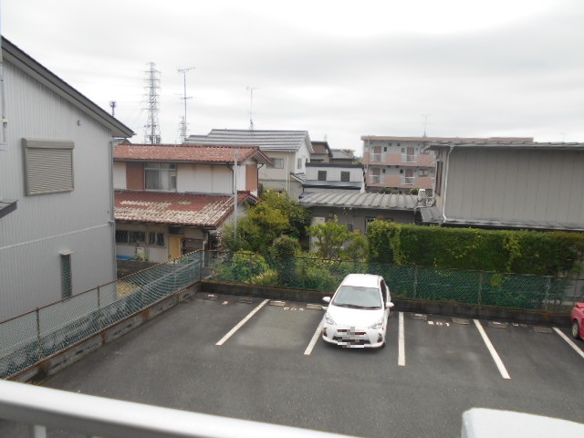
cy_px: 219
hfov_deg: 67.3
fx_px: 439
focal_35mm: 26
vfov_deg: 53.1
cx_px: 292
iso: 80
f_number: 3.2
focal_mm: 4.6
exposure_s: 1/640
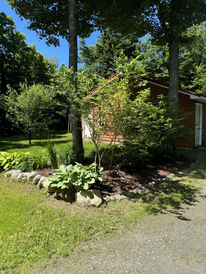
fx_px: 190
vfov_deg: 71.6
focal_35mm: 24
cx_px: 103
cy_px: 137
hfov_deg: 56.8
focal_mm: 6.76
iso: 80
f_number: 1.78
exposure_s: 1/1980
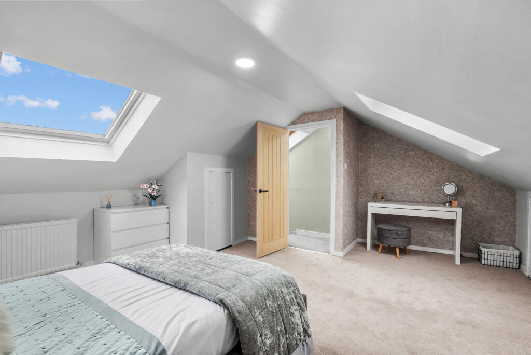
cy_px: 178
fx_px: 236
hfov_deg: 96.7
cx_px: 266
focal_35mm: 16
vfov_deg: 73.8
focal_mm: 16
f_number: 9
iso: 250
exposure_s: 1/3
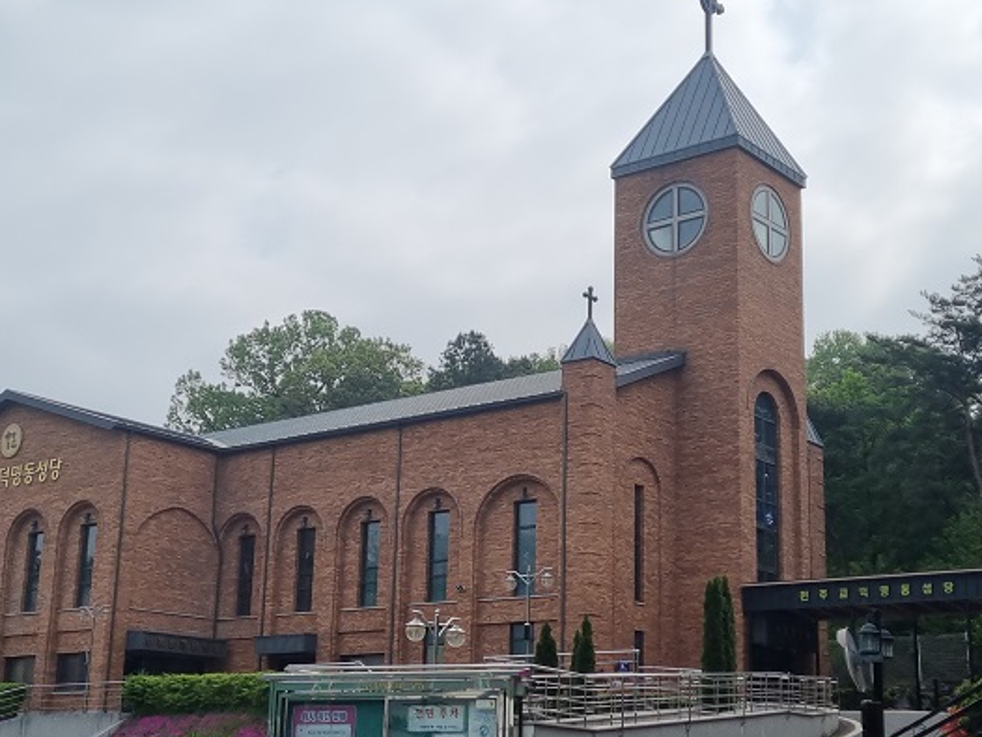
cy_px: 419
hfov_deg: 55.3
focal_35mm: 33
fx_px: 937
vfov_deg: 42.9
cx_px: 461
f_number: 1.8
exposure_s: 1/5848
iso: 50
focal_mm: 5.4
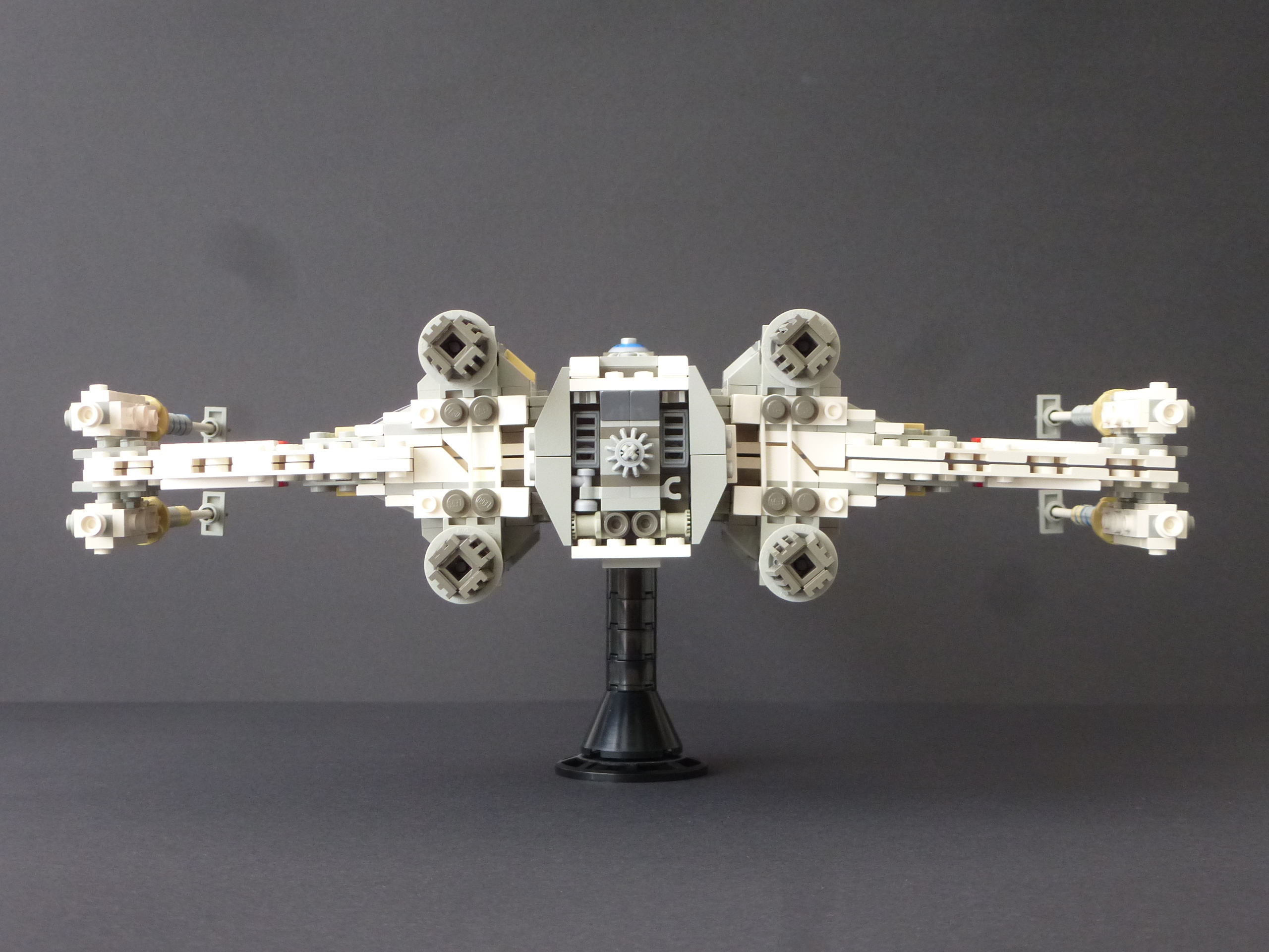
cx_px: 634
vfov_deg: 29.7
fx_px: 1796
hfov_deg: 38.9
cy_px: 476
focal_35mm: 49
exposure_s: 1/20
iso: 400
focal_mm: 8.7
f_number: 4.1
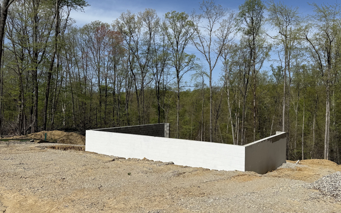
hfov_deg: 62.5
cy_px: 105
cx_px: 200
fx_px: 279
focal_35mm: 30
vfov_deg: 41.8
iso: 80
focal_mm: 6.76
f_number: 1.78
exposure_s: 1/7353
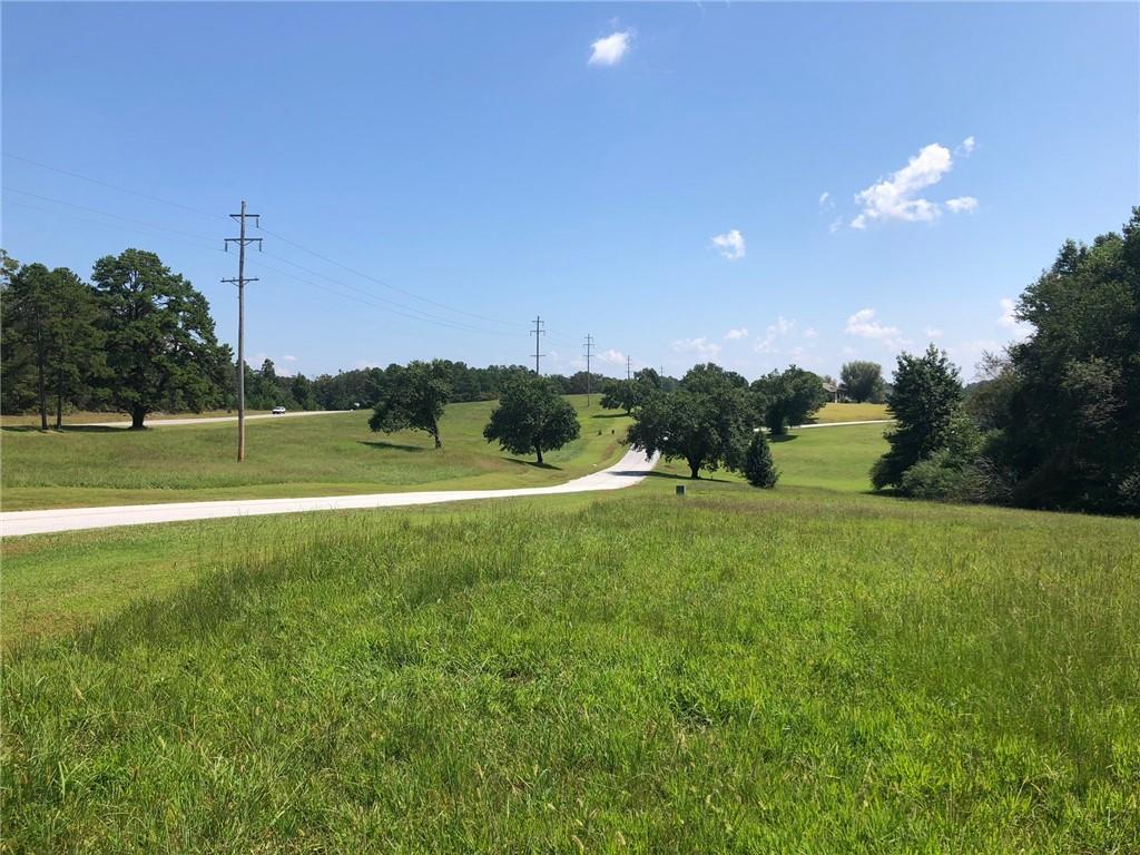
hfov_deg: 61.7
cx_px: 570
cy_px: 428
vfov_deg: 48.2
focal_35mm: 29
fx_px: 955
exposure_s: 1/2208
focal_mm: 3.99
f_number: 1.8
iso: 20
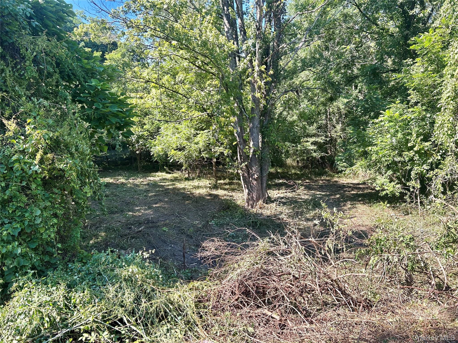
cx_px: 229
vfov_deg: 53.1
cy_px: 172
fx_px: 344
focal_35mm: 26
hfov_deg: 67.3
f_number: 1.5
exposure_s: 1/601
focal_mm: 5.7
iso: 50
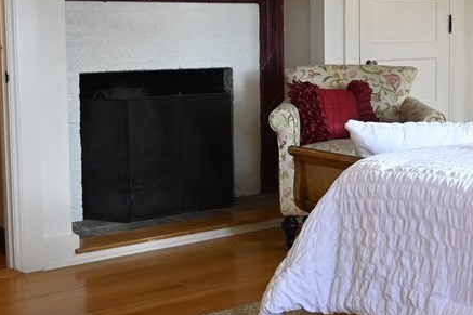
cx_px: 360
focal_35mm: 69
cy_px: 98
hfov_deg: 28.9
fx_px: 901
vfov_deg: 19.8
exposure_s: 1/80
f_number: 3.8
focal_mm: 19.5
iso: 900
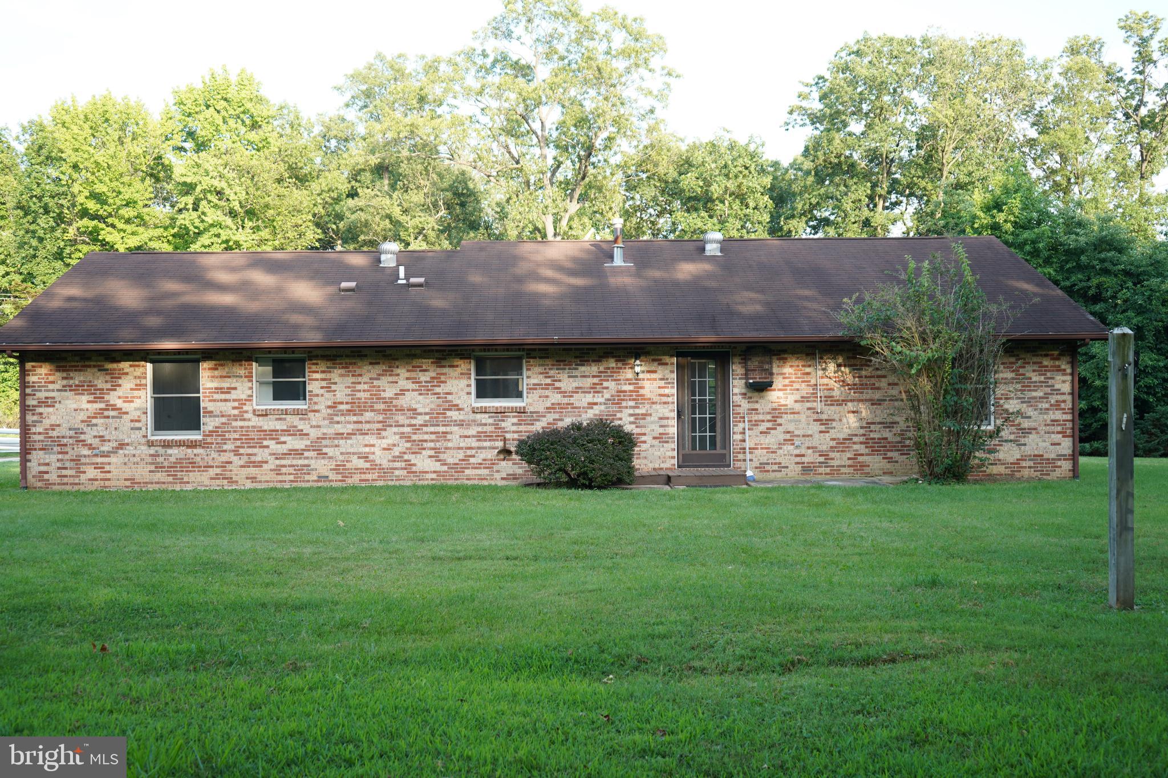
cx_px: 584
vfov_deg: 35.9
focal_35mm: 37
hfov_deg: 51.9
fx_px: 1200
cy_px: 389
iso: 100
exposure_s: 1/80
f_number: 4
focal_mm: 37
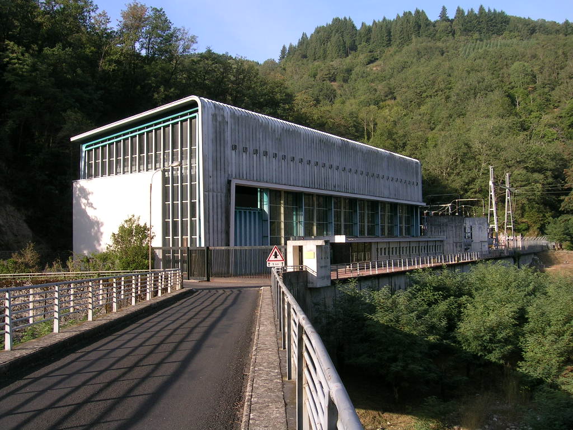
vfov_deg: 40.7
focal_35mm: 35
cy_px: 215
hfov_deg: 52.6
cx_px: 286
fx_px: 579
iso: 50
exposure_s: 1/204
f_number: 4.8
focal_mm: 5.4
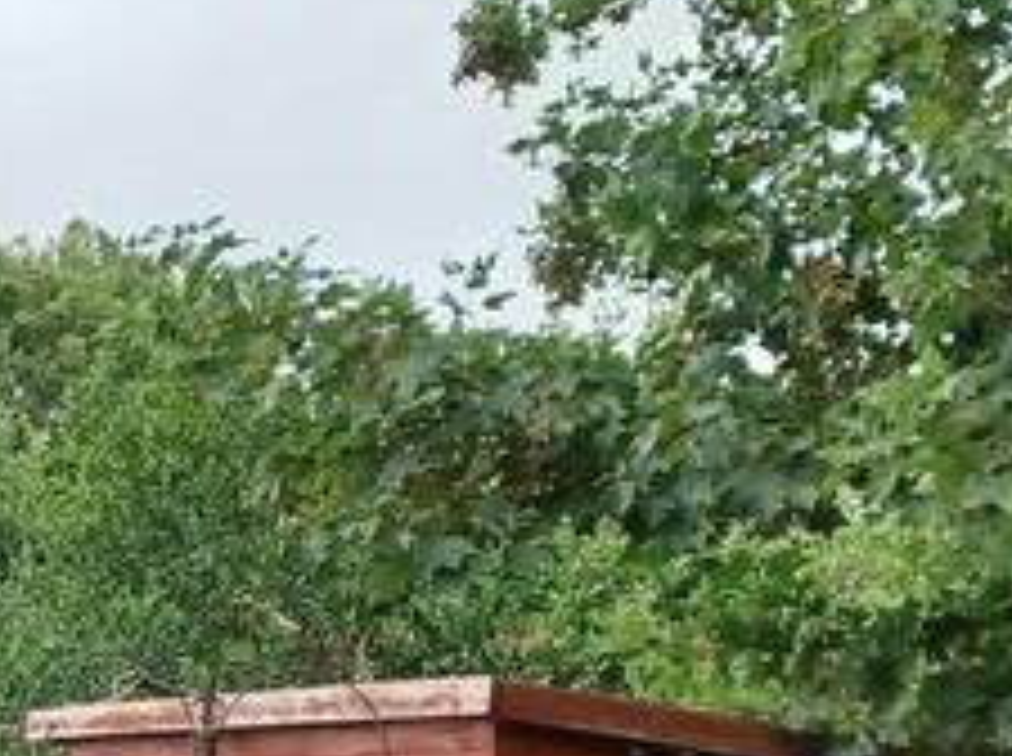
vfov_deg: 12.8
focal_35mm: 114
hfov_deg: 16.9
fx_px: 3327
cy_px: 688
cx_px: -22
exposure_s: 1/174
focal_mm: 4.6
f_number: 1.8
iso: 32
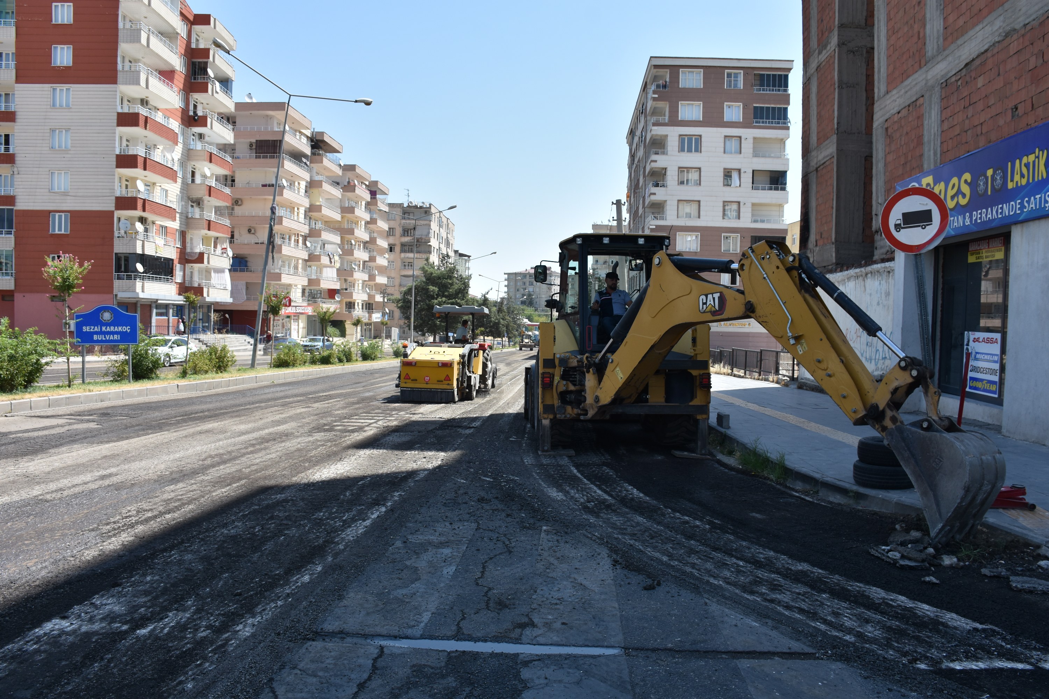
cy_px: 350
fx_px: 787
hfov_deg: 67.4
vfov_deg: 47.9
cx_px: 524
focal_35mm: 27
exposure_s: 1/320
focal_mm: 18
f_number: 7.1
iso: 100
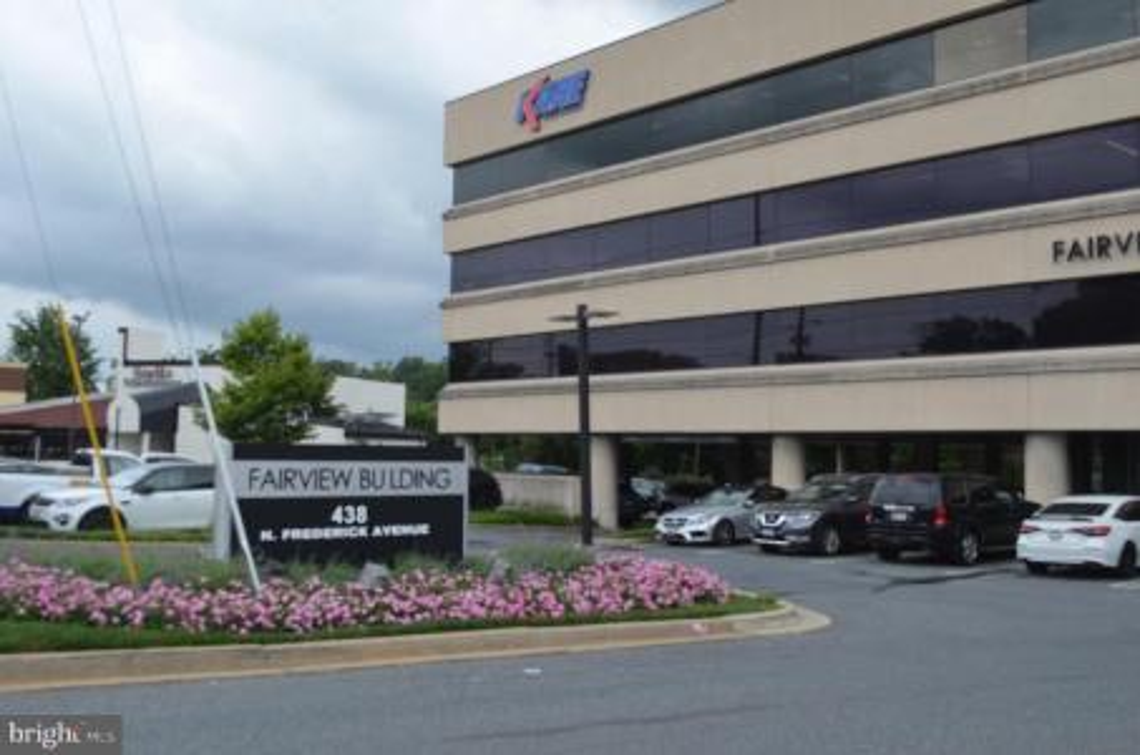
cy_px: 378
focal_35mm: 36
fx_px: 1138
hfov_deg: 53.2
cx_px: 570
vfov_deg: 36.7
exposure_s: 1/250
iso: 160
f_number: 8
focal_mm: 24
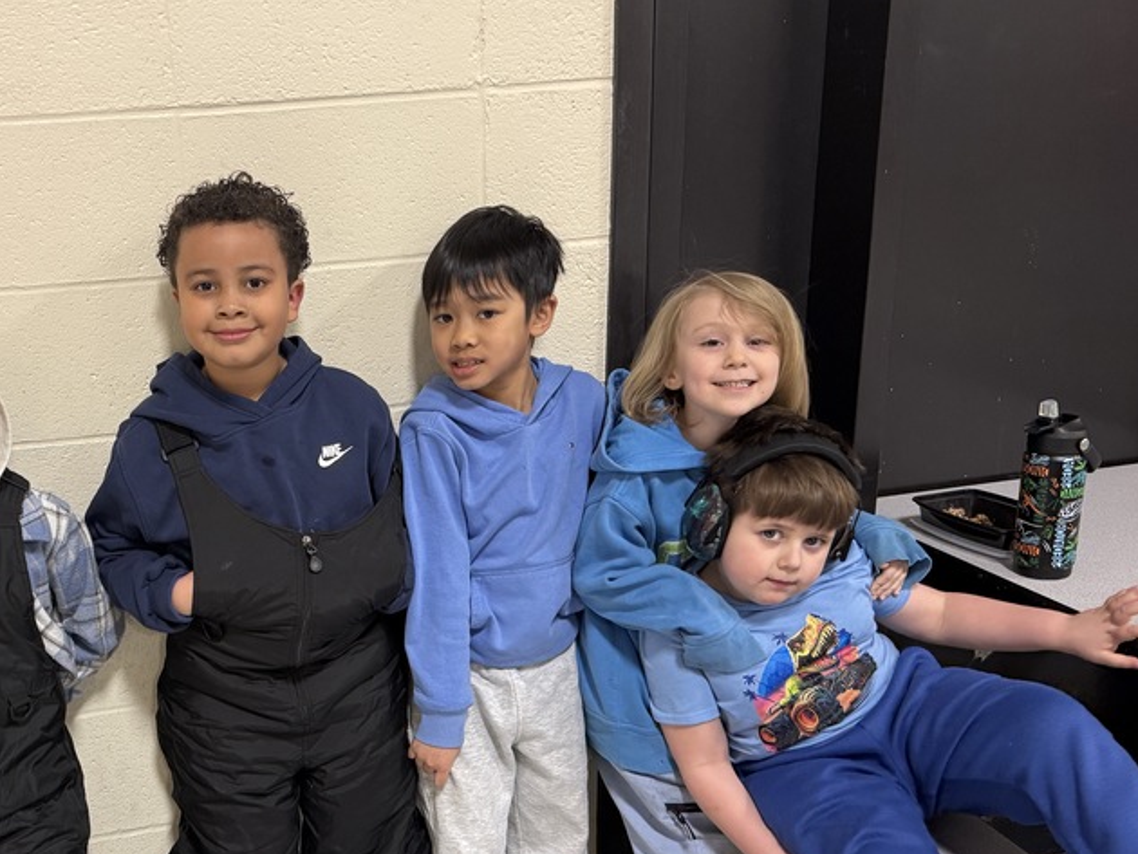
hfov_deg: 46.2
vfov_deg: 36.5
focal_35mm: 39
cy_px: 560
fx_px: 1283
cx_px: 287
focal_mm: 6.76
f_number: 1.78
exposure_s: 1/60
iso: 250
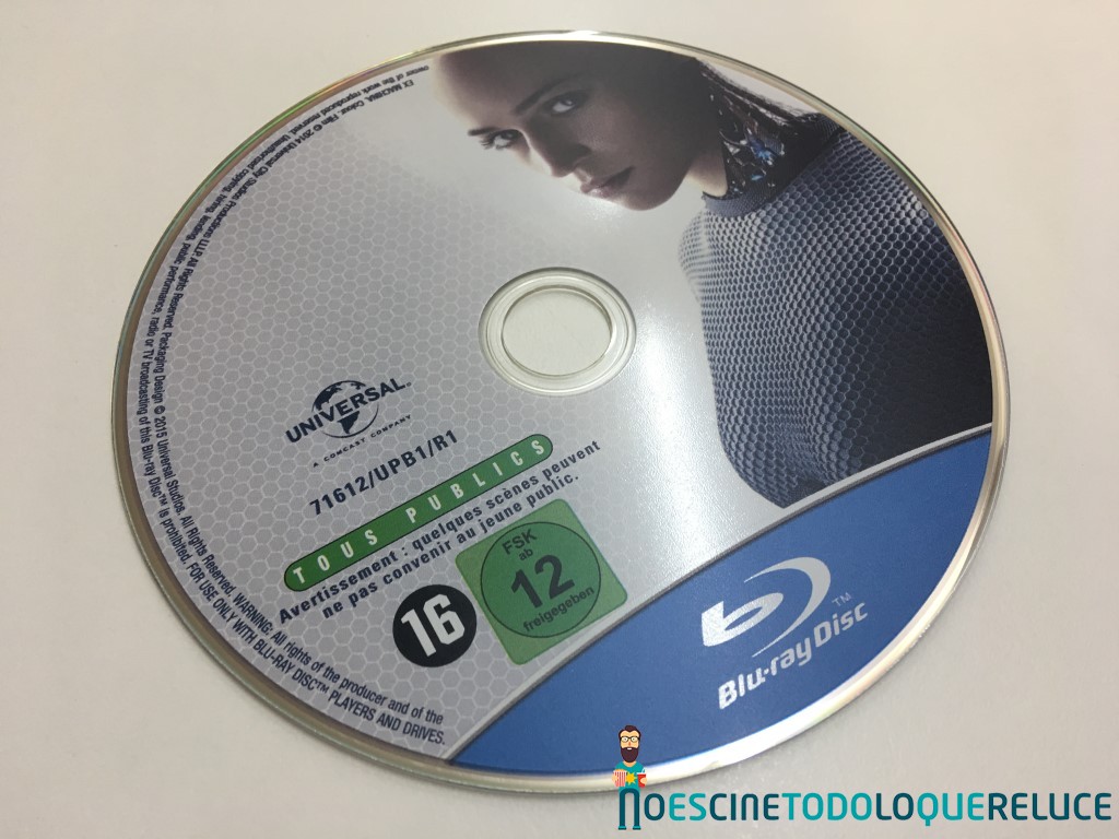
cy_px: 420
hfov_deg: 61.7
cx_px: 560
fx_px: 937
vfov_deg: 48.2
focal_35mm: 29
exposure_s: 1/17
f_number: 2.2
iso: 32
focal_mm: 4.15
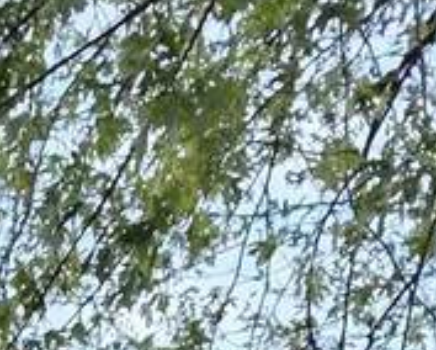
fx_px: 2093
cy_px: 1173
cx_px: -798
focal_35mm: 162
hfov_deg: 9.7
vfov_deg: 7.8
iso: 32
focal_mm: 6.3
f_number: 1.7
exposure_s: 1/359
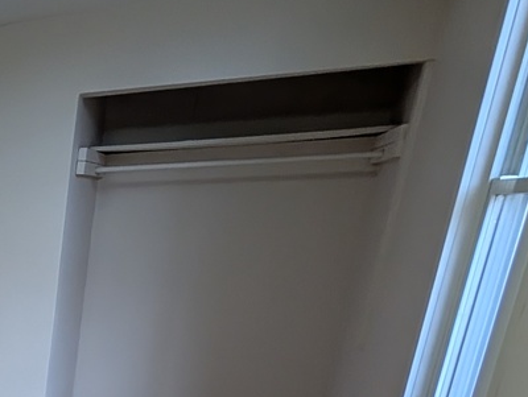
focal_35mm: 43
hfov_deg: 27.9
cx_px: -279
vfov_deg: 30.7
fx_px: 657
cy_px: 418
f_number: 1.7
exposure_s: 1/120
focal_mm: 2.02
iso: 75
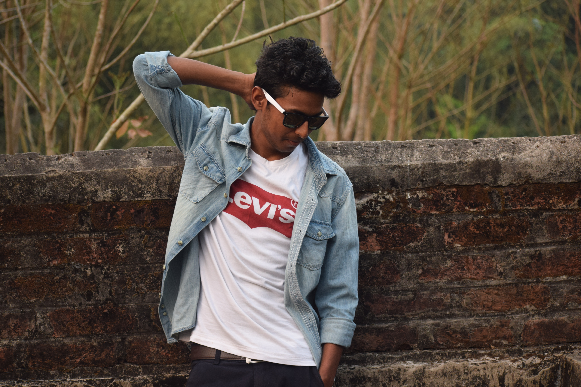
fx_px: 1743
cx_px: 290
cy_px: 194
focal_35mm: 108
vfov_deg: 12.7
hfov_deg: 18.9
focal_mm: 72
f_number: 4.8
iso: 400
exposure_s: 1/60
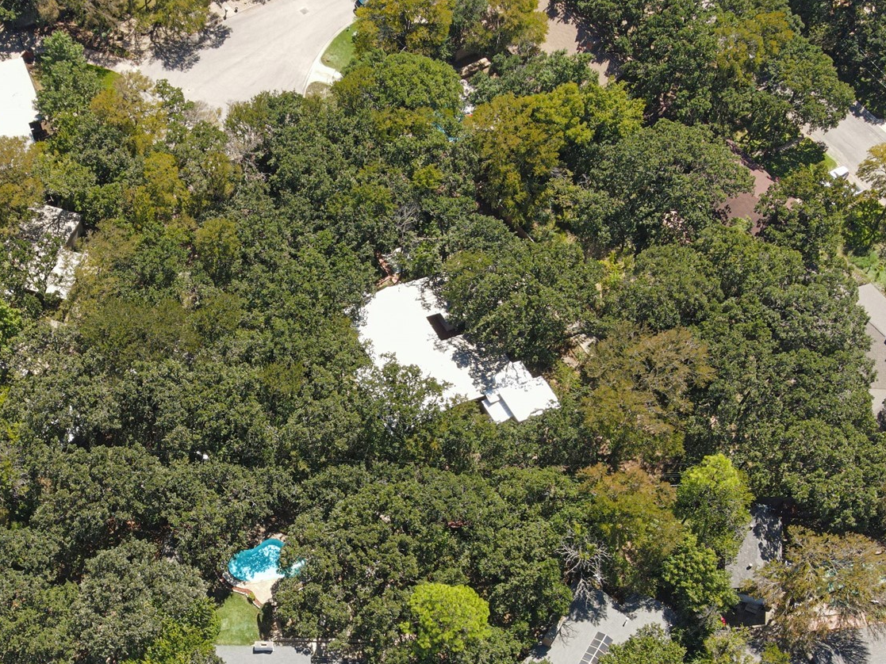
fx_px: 1126
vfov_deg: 32.1
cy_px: 516
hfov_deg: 42.2
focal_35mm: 44
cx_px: 270
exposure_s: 1/80
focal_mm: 4.5
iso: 100
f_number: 2.8
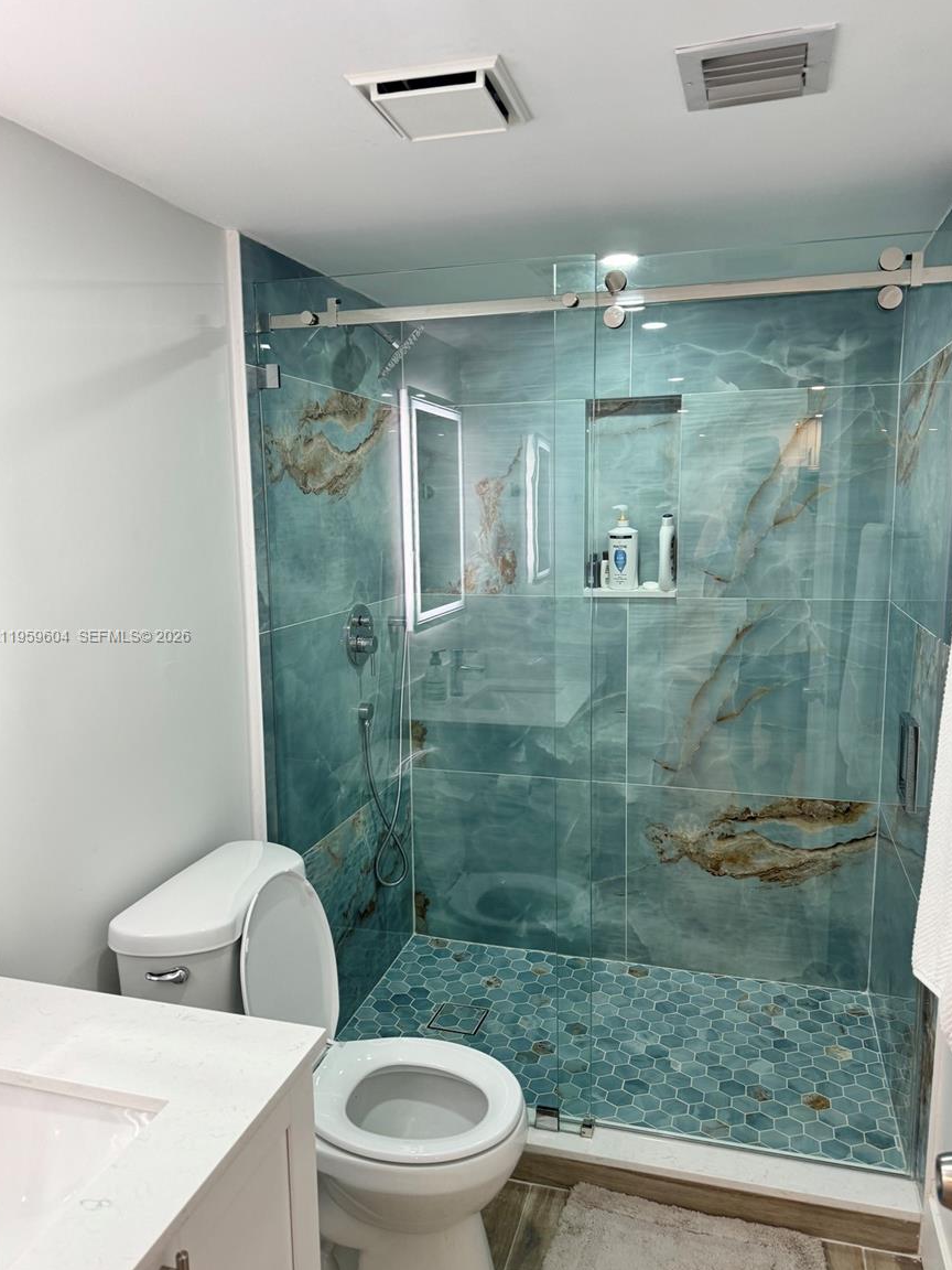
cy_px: 637
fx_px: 917
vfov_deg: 69.4
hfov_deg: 54.9
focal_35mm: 25
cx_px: 482
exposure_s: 1/120
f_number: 1.78
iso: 160
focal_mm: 6.86
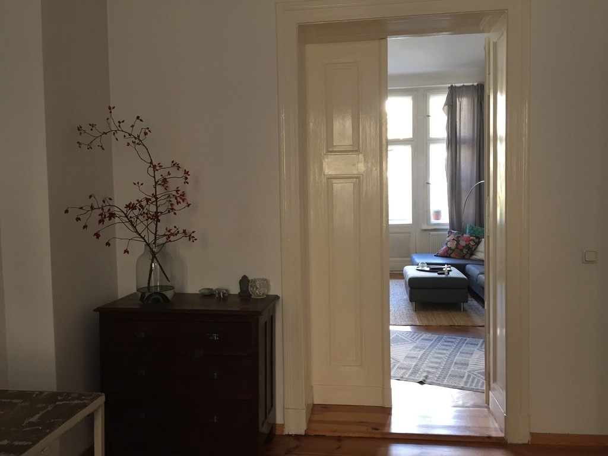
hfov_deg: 61.7
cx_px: 304
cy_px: 228
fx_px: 509
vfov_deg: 48.2
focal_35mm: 29
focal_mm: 4.15
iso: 160
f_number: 2.2
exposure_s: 1/33
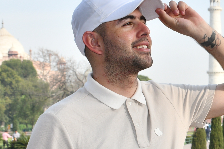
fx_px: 865
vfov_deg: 9.8
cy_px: 110
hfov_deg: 14.2
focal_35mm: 139
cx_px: 287
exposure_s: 1/200
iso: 200
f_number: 9
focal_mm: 30
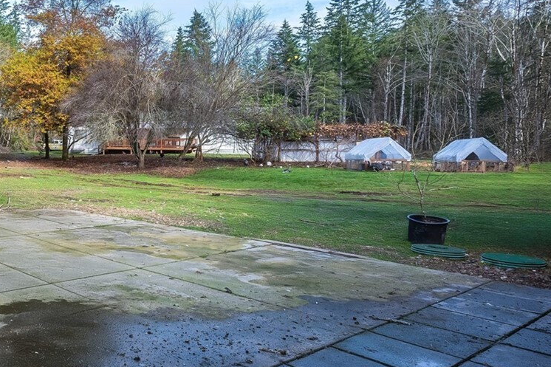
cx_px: -22
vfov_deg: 43.4
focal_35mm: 30
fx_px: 459
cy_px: 147
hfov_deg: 48.5
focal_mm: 14
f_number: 10
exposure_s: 1/50
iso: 100
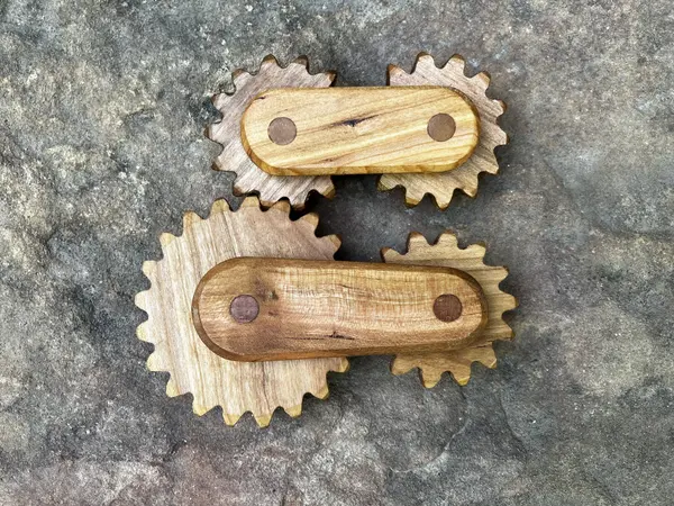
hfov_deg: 63.4
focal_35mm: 28
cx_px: 337
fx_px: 545
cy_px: 253
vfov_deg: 49.7
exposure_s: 1/121
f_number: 1.8
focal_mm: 3.99
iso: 64
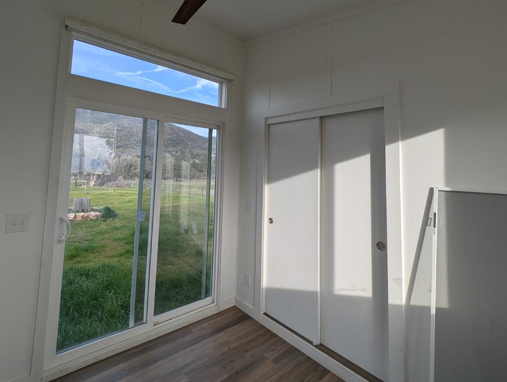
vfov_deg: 77.0
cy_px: 146
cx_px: 244
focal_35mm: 16
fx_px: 235
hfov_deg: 94.4
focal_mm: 2.23
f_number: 1.95
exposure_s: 1/456
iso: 38
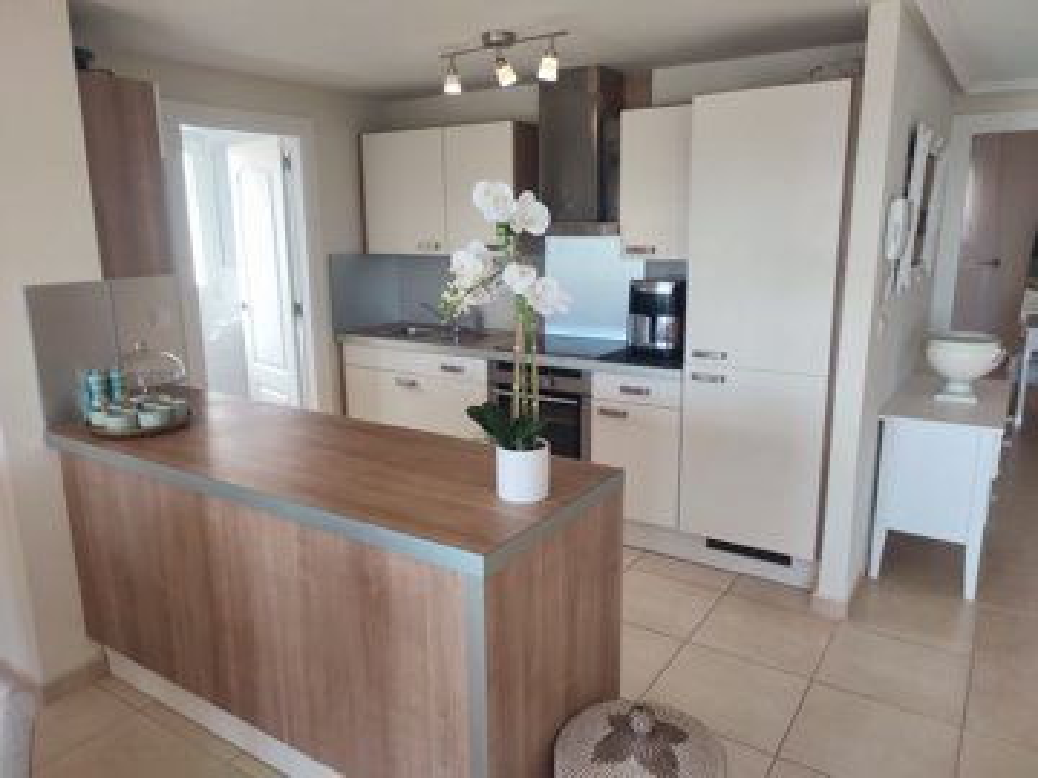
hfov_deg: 69.4
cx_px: 519
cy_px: 389
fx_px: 750
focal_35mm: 25
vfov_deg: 54.9
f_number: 1.9
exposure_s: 1/50
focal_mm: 6.04
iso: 92
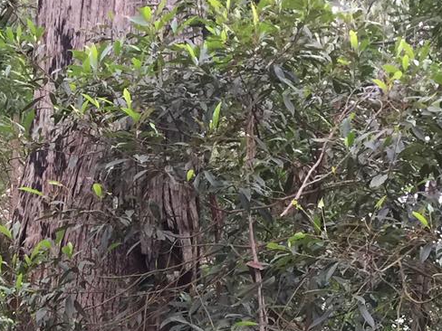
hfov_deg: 19.7
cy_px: 459
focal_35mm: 97
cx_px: 10
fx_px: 1239
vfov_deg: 14.5
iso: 64
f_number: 2.2
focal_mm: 4.15
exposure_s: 1/33
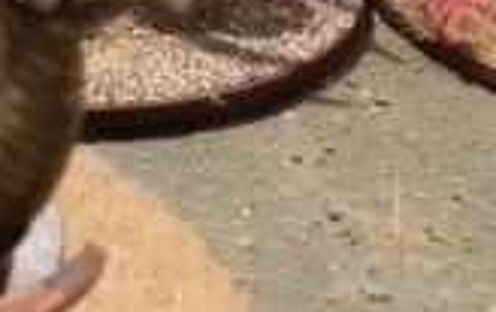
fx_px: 1313
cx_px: -121
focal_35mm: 97
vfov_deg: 12.3
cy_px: -261
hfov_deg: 19.9
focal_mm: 5
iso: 400
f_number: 3.1
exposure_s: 1/60
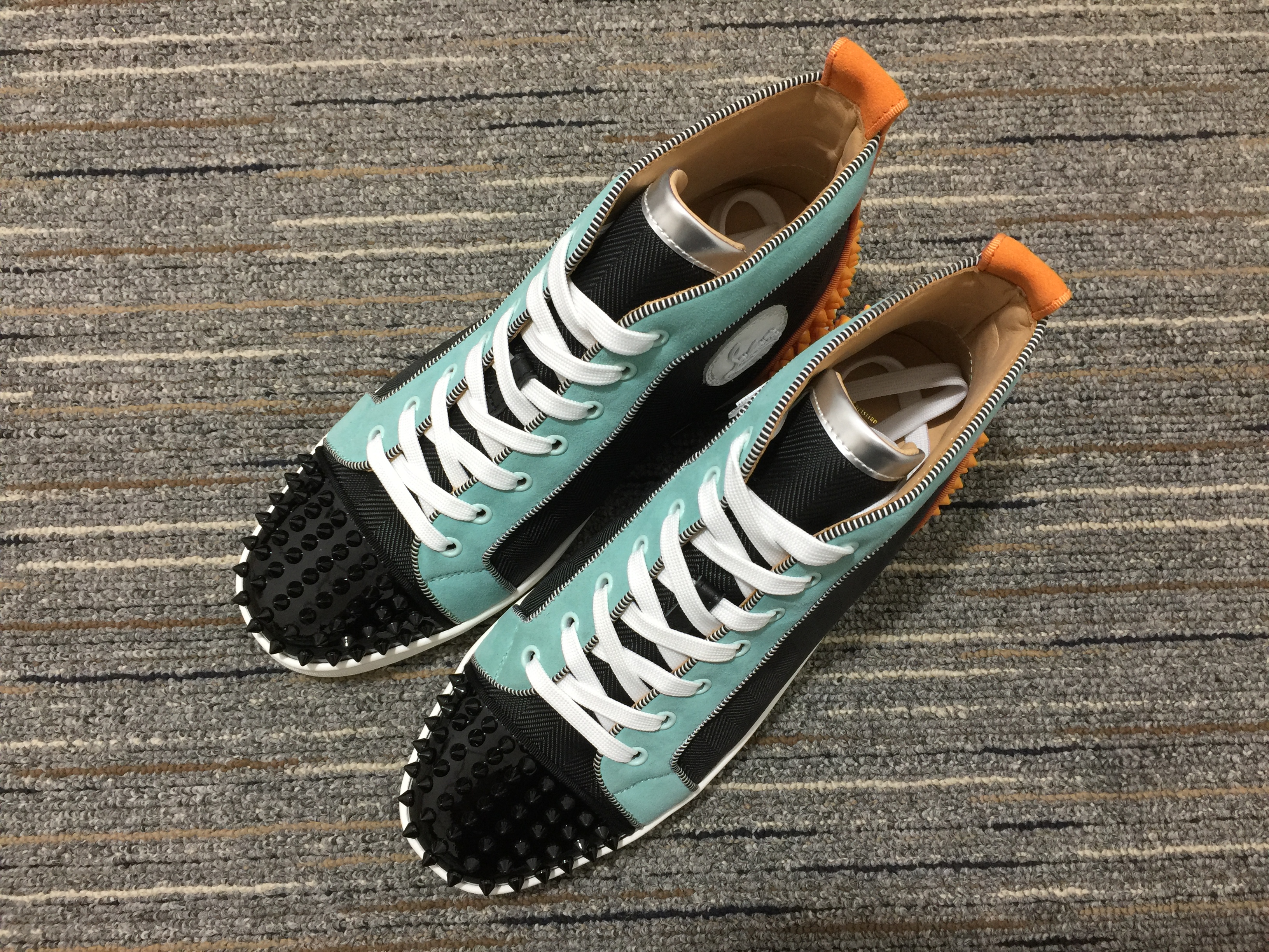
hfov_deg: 61.7
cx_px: 634
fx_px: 1063
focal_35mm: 29
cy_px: 476
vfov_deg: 48.2
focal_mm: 4.15
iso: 64
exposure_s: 1/17
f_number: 2.2
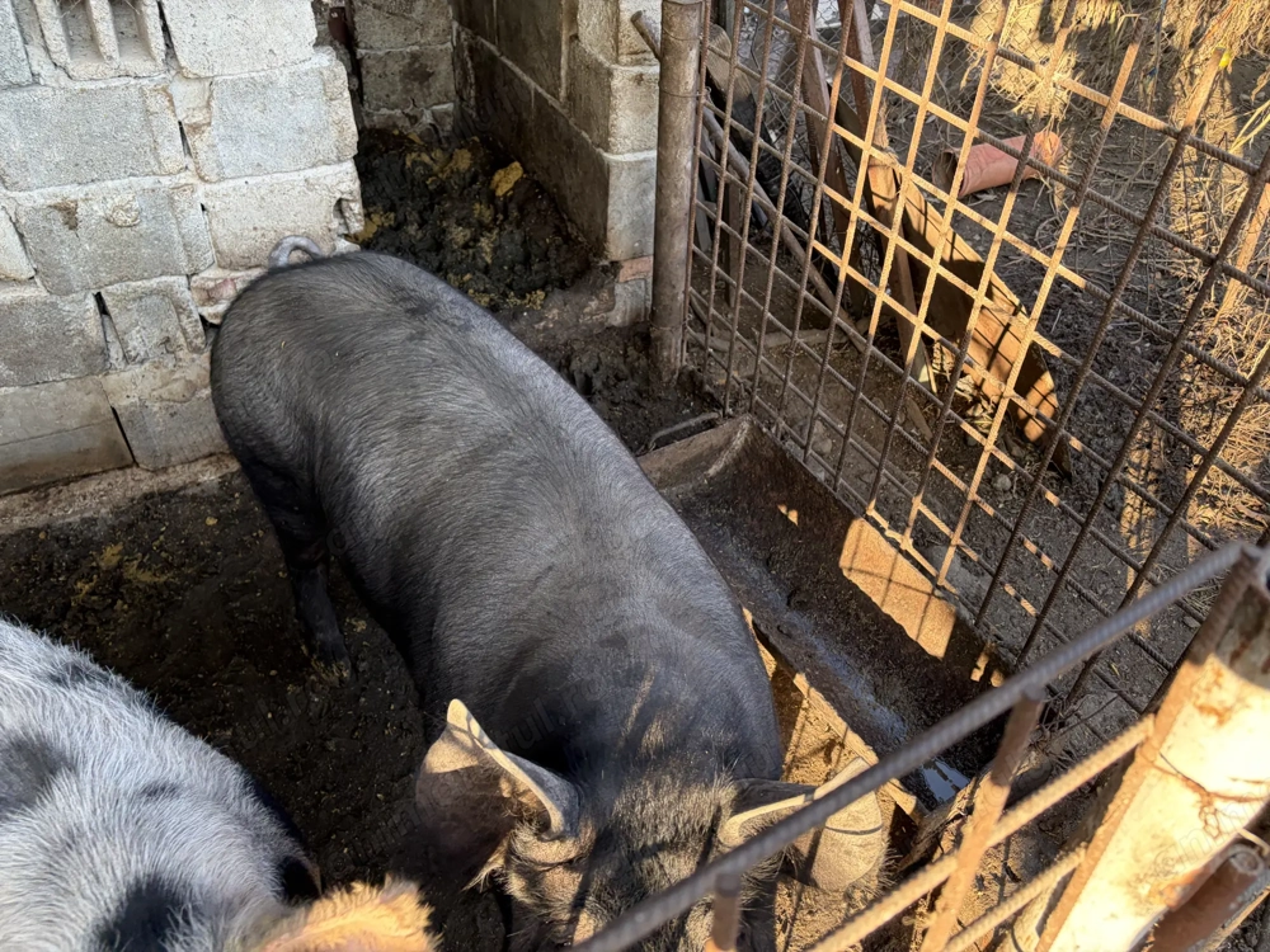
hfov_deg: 67.3
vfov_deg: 53.1
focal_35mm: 26
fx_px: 954
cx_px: 635
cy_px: 476
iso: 80
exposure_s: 1/124
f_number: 1.6
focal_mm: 5.96
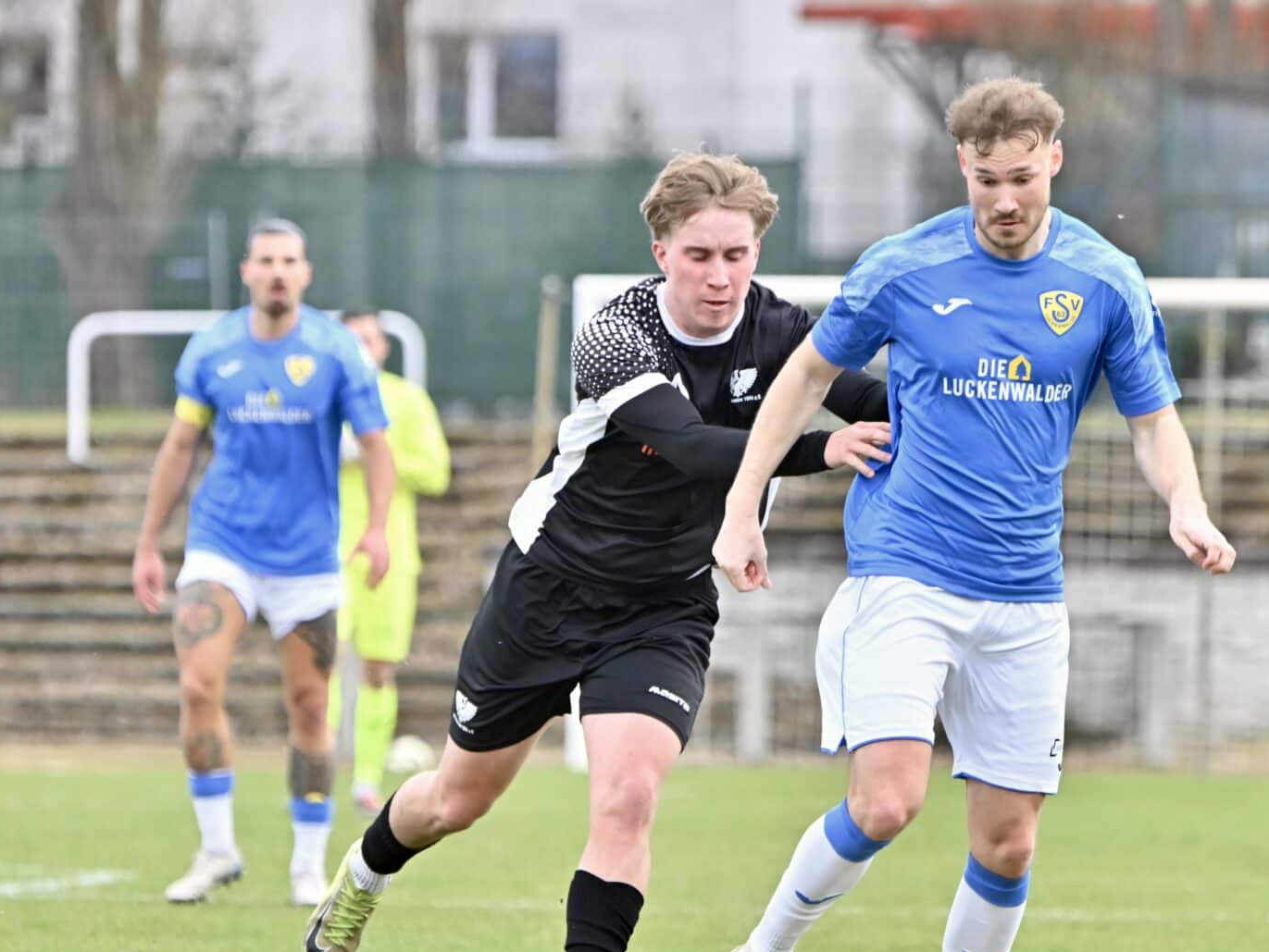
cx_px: 494
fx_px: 14741
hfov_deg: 4.9
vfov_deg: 3.7
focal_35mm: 402
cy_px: 572
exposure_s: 1/1600
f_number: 5.6
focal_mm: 280
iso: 1400
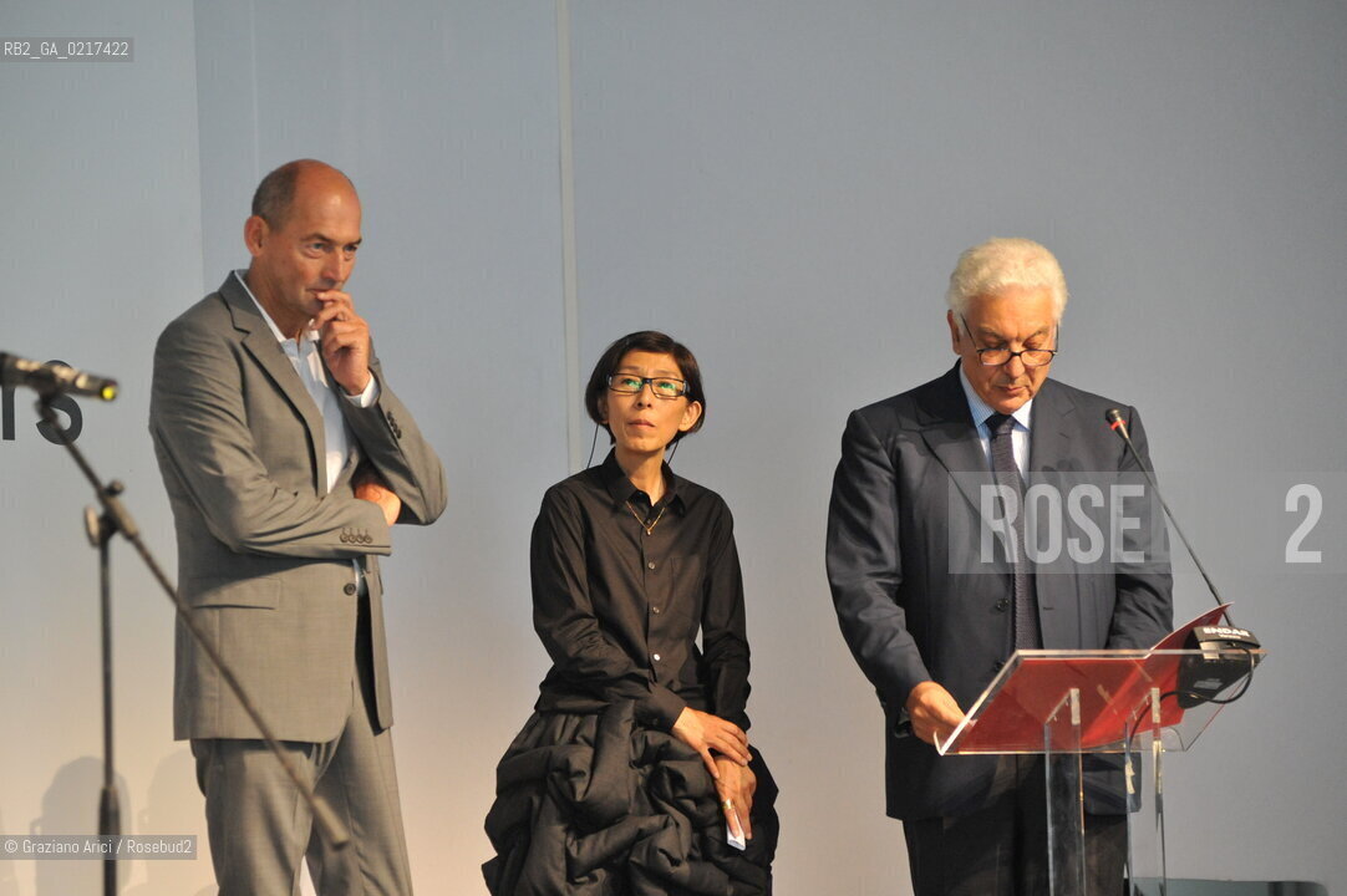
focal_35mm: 155
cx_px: 674
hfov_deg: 13.3
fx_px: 5796
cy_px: 448
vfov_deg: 8.8
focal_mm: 155
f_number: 4.5
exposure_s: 1/160
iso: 3200
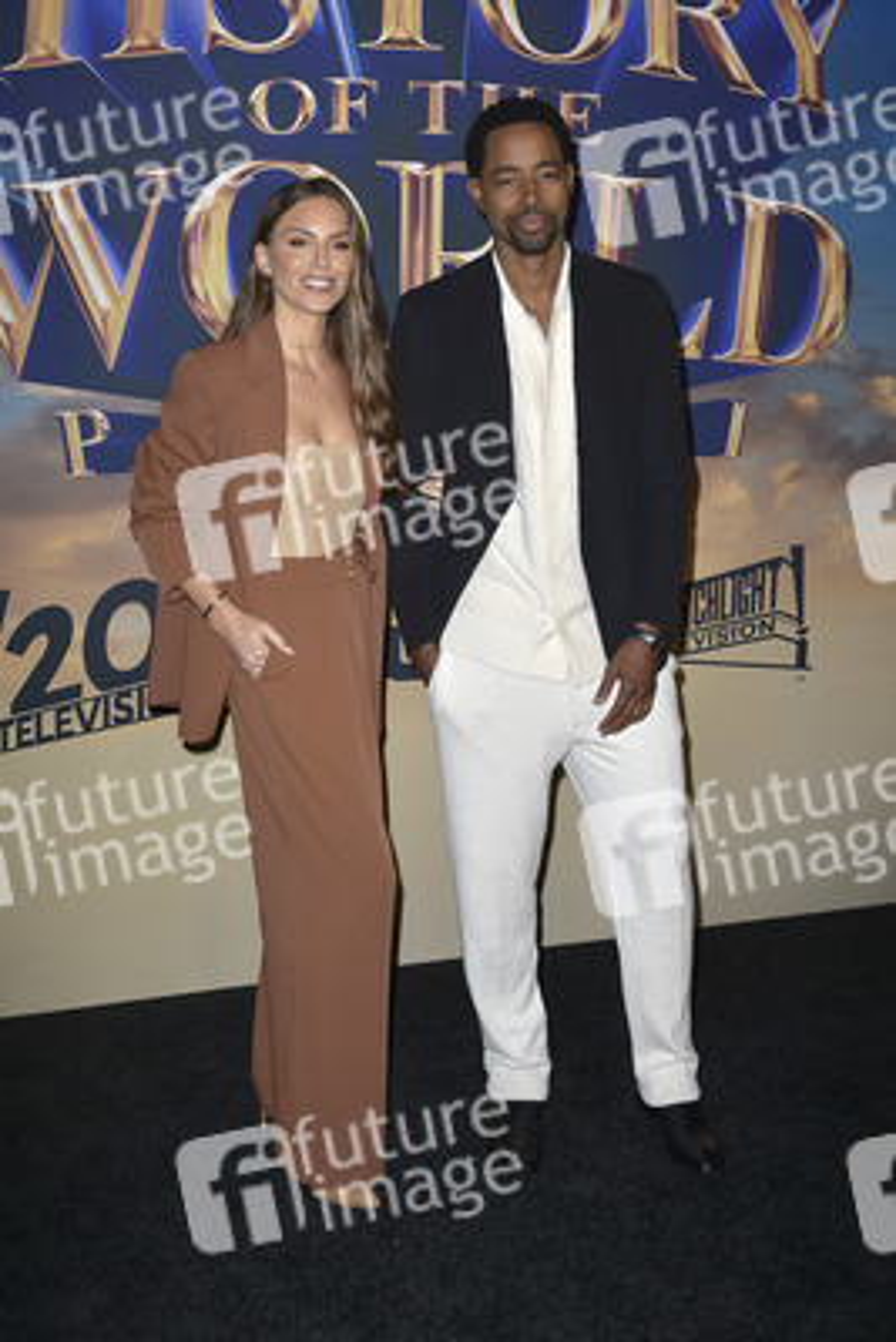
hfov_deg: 33.4
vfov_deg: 48.4
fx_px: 1492
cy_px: 671
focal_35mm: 40
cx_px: 448
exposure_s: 1/250
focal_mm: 40
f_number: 6.3
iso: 320
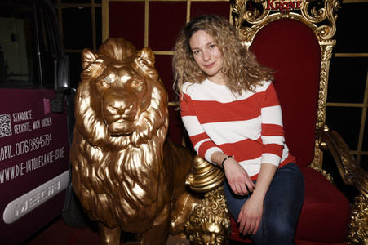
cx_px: 184
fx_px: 347
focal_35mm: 34
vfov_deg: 38.8
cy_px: 122
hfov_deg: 55.8
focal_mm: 34
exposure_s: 1/160
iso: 200
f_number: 6.3
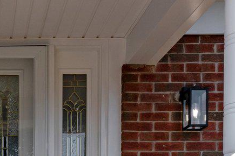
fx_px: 522
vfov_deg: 16.0
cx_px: -28
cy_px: 212
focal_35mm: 80
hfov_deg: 23.7
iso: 500
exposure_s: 1/800
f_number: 10
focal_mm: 17
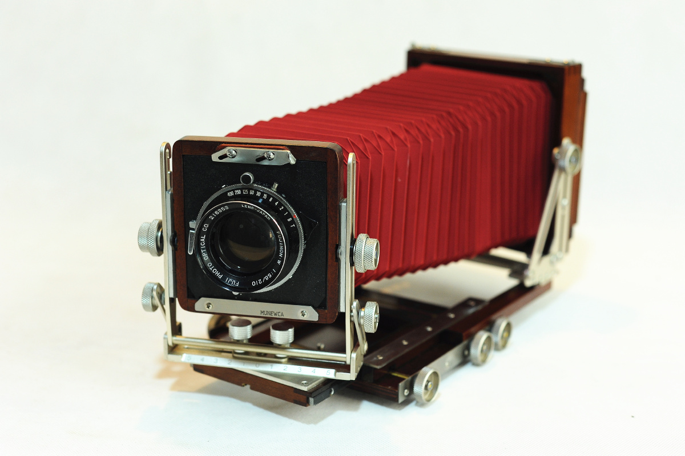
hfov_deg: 39.6
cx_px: 342
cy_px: 228
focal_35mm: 50
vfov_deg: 26.9
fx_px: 951
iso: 1000
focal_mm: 50
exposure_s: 1/60
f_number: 4
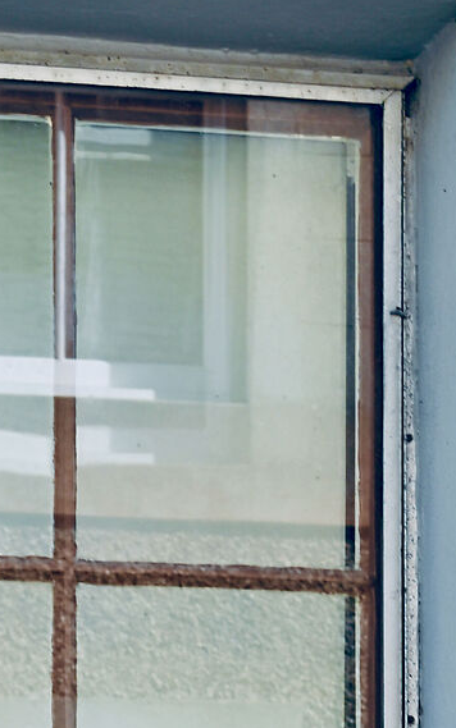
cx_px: -87
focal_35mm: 172
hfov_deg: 7.6
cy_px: 1154
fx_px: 3417
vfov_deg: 11.6
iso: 100
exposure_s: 1/125
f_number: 8
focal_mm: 40
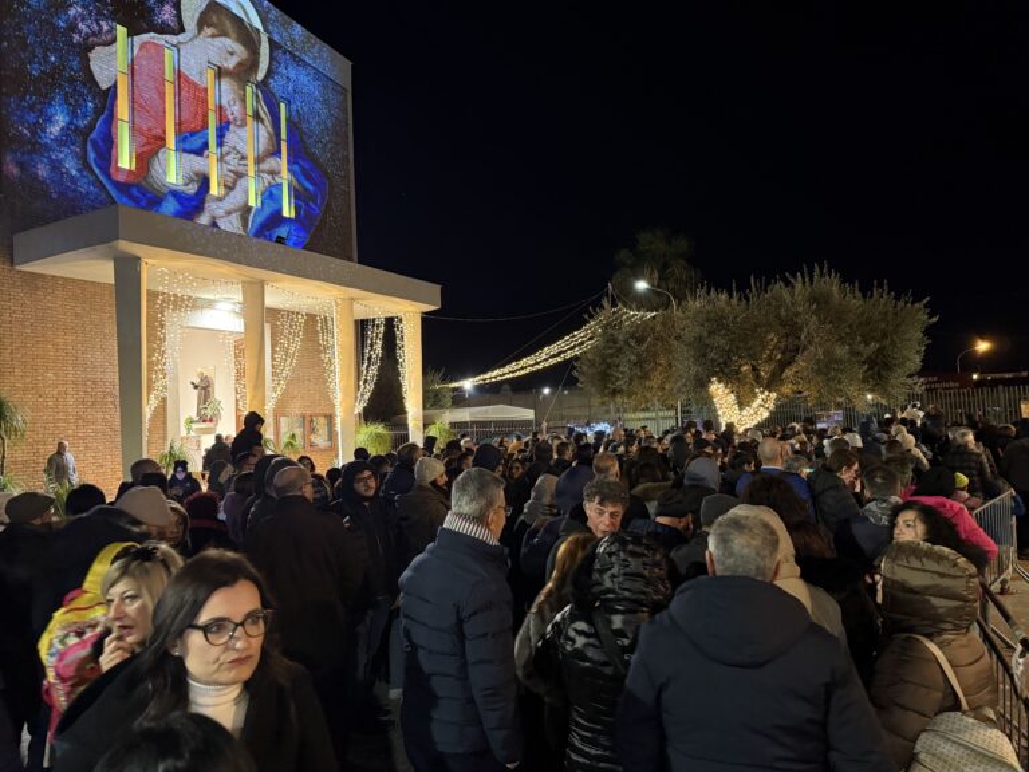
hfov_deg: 71.6
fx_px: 713
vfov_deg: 56.8
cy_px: 386
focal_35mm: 24
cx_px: 514
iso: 800
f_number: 1.78
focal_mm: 6.76
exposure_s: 1/25
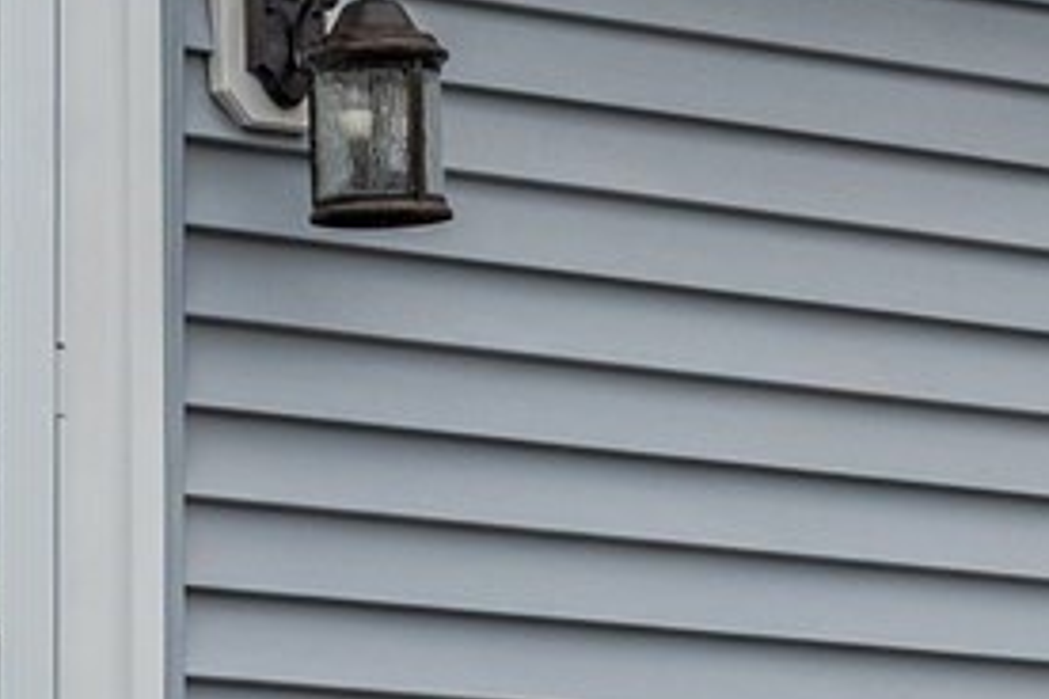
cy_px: 1081
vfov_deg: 4.0
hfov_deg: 5.9
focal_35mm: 341
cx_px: 1984
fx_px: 9936
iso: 200
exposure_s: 1/60
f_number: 8
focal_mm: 46
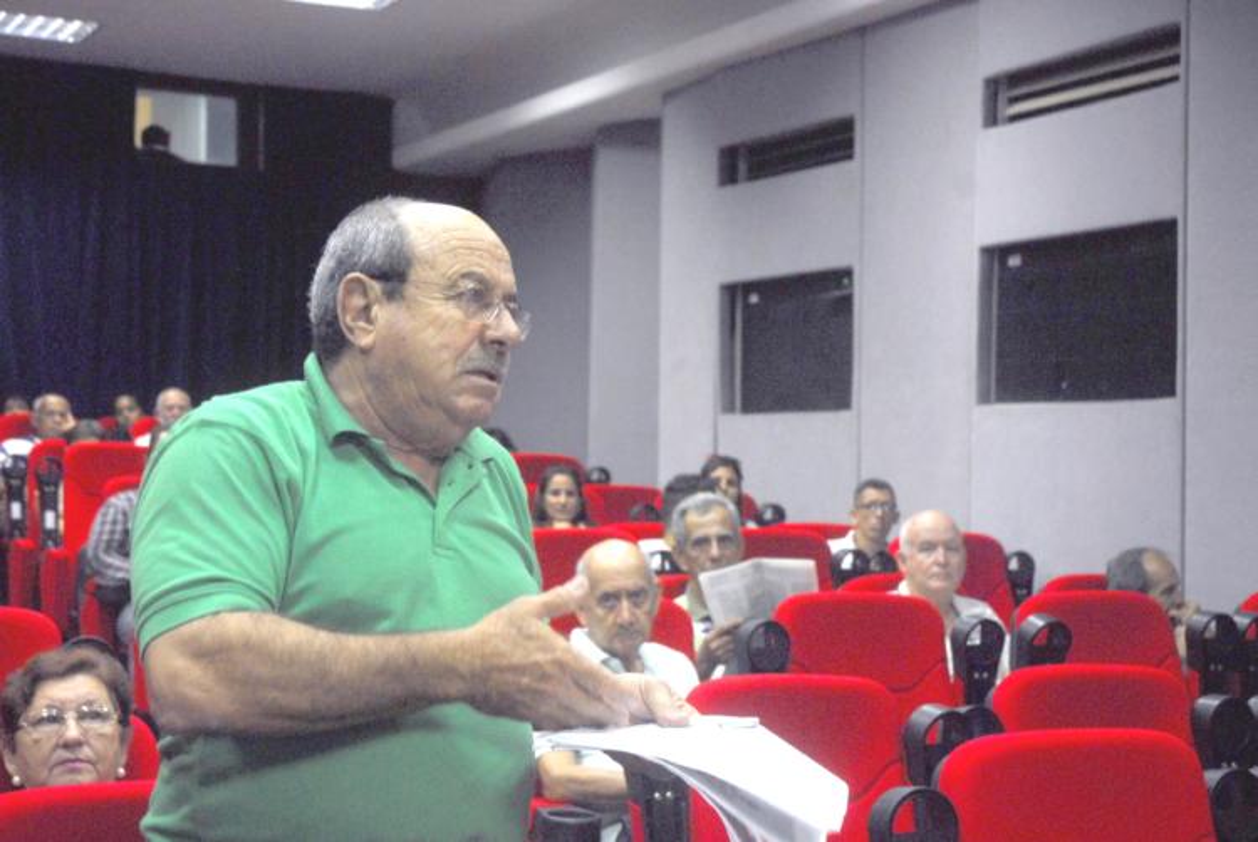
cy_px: 421
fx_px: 2099
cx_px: 629
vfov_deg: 22.7
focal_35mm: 60
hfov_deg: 33.4
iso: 800
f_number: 5.6
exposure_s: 1/45
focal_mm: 40
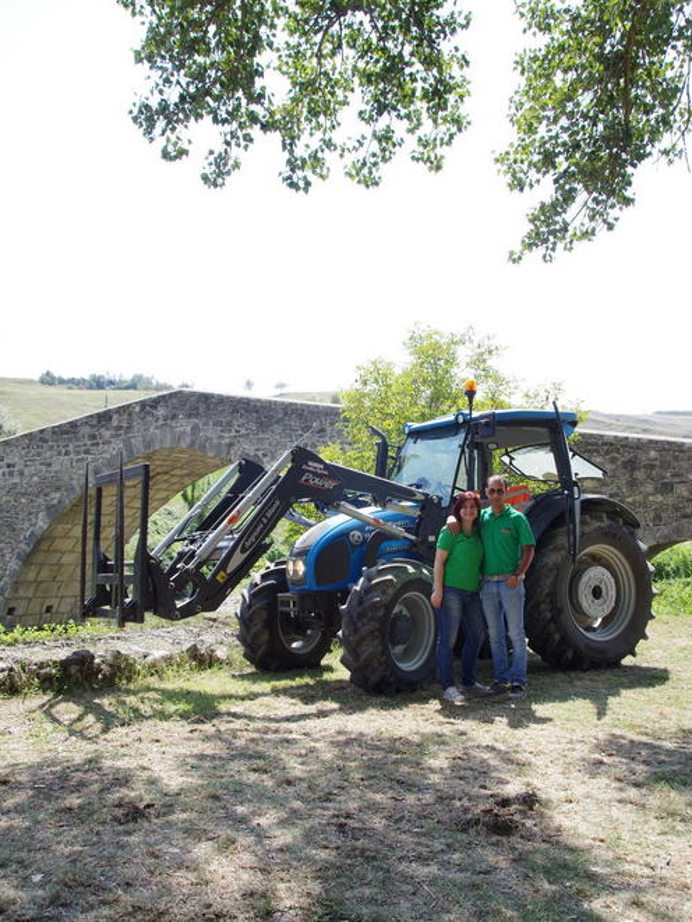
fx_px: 959
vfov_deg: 51.3
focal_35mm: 36
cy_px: 498
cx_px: 346
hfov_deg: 39.7
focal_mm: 22
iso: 320
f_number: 8
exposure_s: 1/160
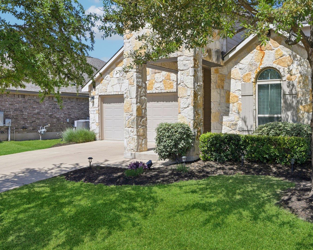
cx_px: 226
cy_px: 114
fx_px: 315
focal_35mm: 34
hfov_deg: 51.1
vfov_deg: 43.3
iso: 100
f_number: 8
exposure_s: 1/350
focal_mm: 16
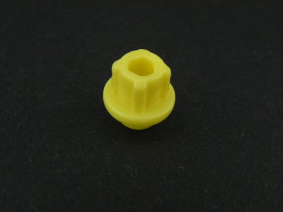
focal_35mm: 44
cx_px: 142
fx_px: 360
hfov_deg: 42.9
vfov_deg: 32.9
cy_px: 106
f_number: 2.8
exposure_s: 1
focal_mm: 6
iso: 200
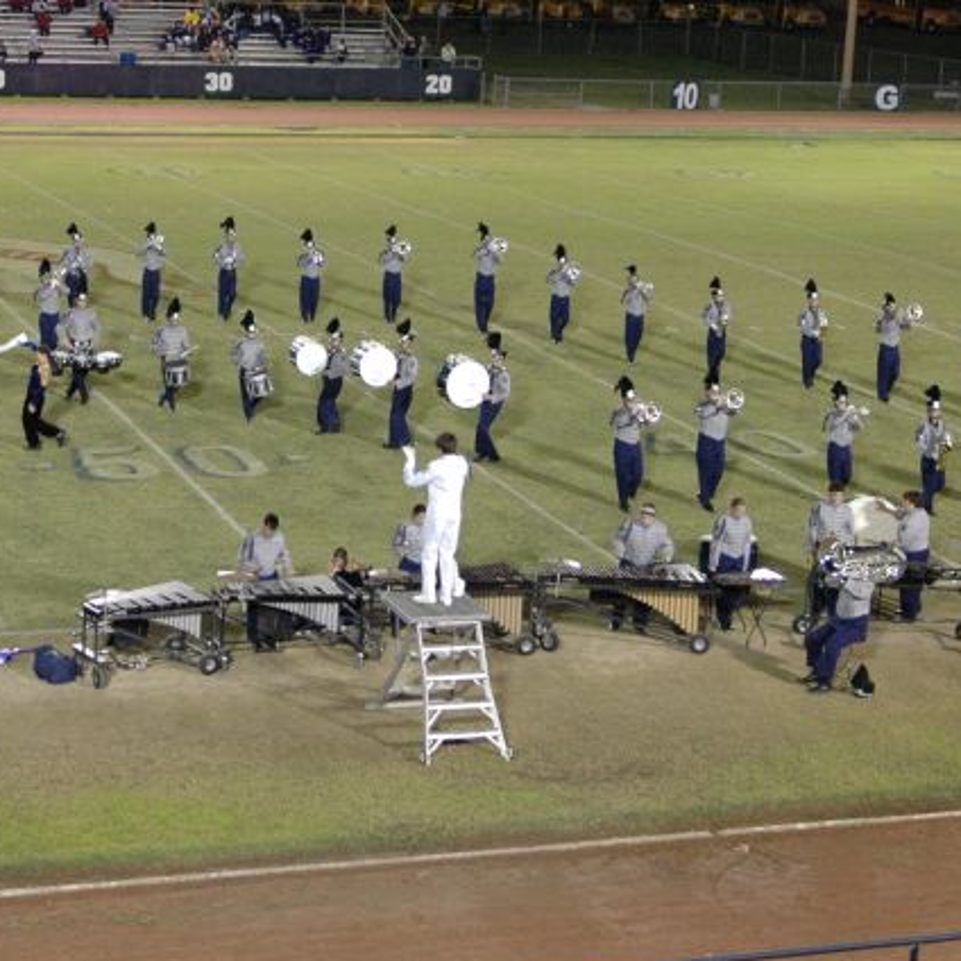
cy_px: 299
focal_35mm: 80
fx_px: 2513
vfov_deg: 21.5
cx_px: 256
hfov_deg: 21.5
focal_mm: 26
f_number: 2.8
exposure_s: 1/60
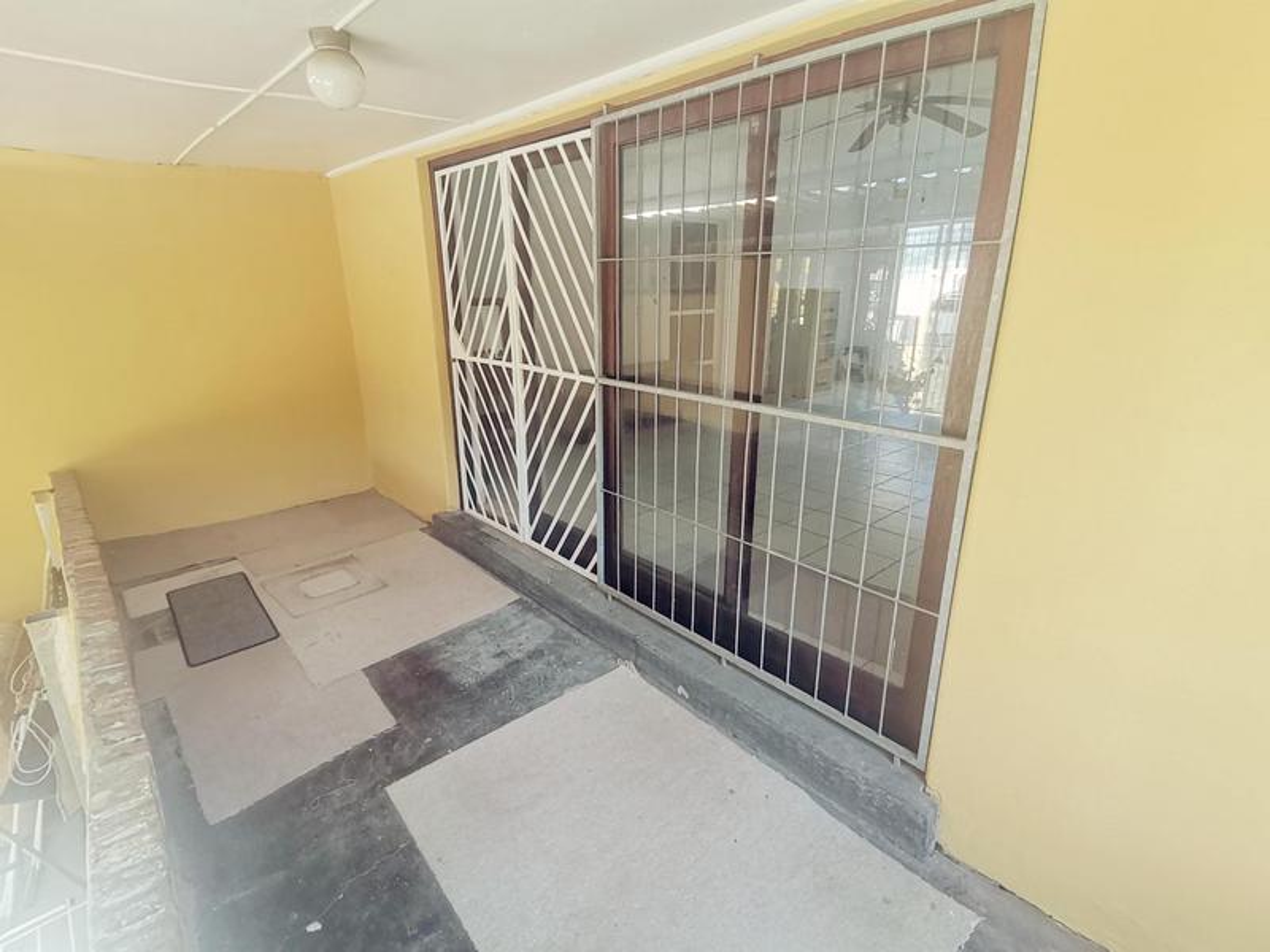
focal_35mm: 17
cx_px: 635
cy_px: 476
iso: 160
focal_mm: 1.78
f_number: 2.4
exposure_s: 1/100
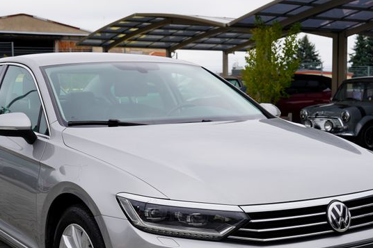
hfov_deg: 31.0
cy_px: 164
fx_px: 673
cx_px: 182
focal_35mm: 65
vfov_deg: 20.8
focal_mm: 34
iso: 100
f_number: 5.6
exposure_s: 1/80
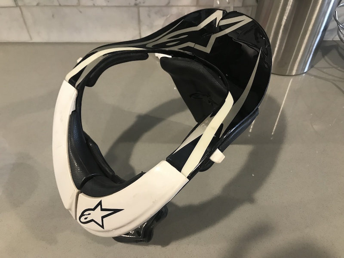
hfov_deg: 63.4
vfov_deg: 49.7
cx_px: 172
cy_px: 129
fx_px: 278
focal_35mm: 28
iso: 50
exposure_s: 1/15
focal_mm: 3.99
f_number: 1.8
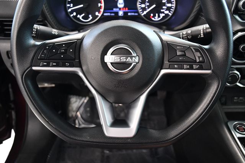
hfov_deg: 53.2
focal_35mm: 36
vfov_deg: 36.8
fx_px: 245
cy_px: 82
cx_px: 122
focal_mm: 24
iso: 2500
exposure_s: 1/80
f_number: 4.5
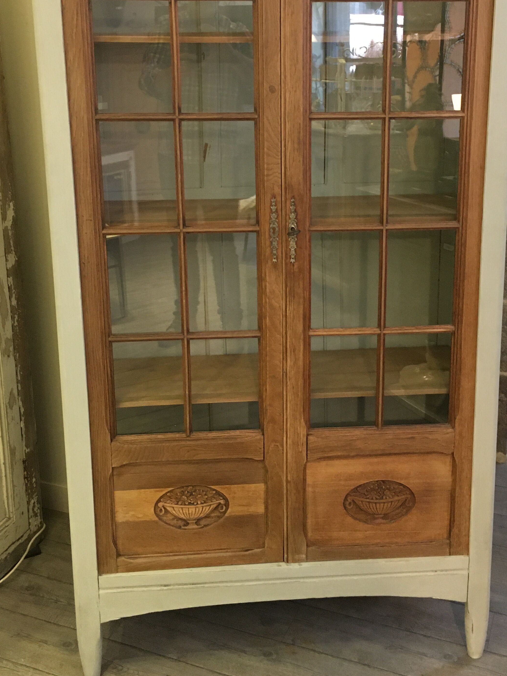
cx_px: 275
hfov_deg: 34.3
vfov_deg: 44.2
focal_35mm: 42
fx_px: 820
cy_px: 228
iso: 200
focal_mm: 4.15
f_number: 2.2
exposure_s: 1/17
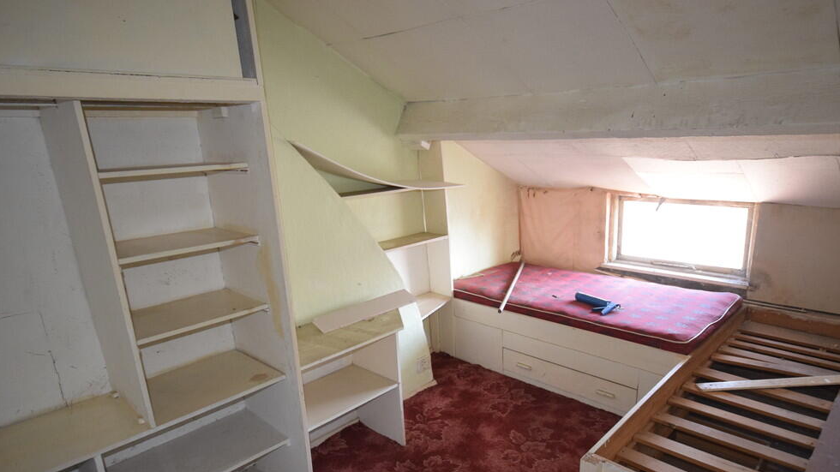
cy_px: 286
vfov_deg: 49.2
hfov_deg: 78.7
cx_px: 435
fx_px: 512
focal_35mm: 23
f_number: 4.8
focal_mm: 14
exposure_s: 1/60
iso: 1600
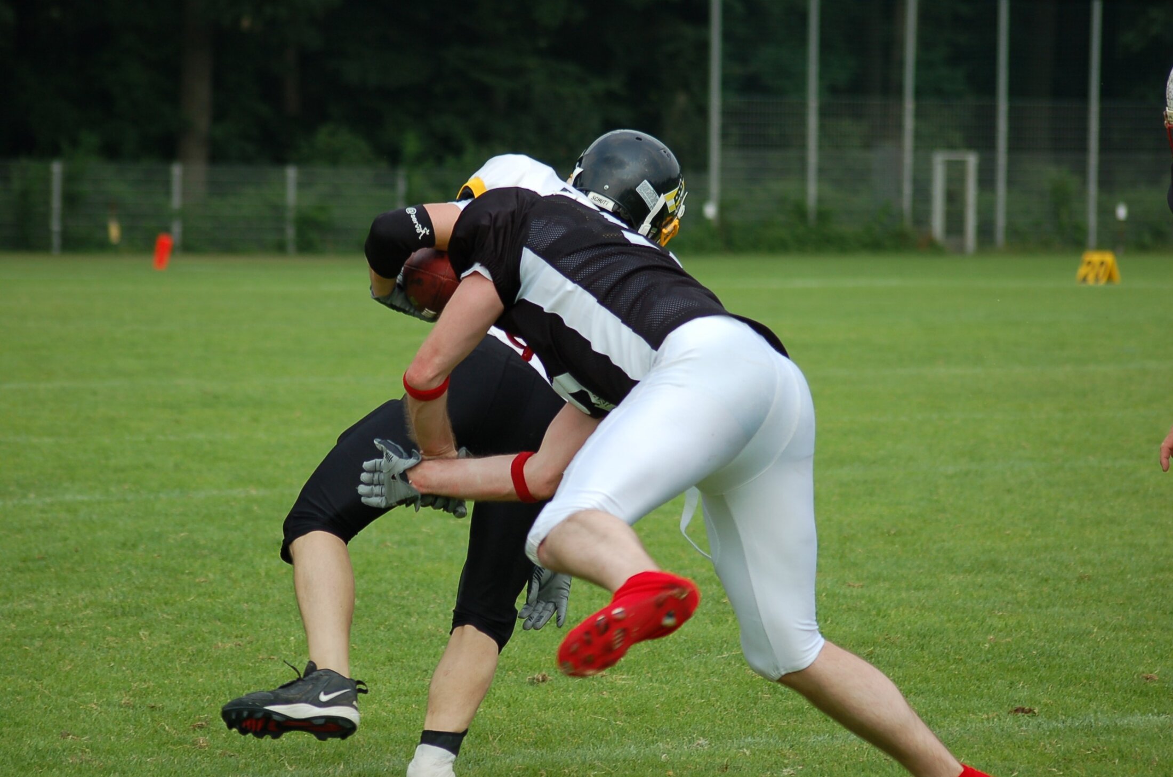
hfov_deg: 11.4
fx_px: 5854
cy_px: 388
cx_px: 586
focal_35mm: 180
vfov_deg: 7.6
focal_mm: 120
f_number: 4.2
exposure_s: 1/1000
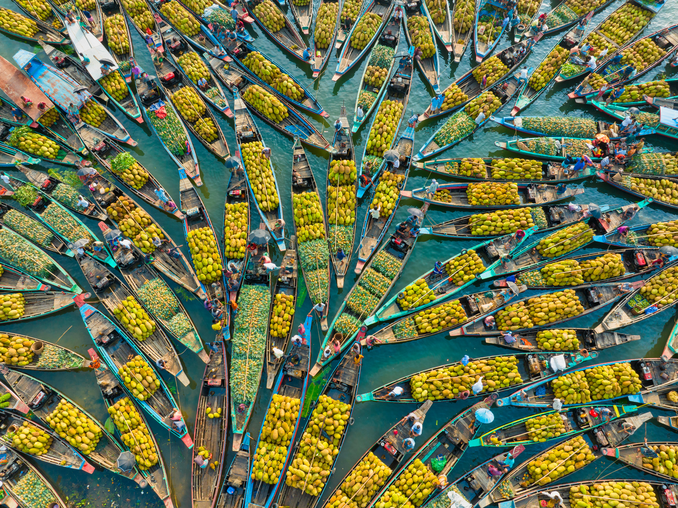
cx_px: 339
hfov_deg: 71.6
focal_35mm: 24
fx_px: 470
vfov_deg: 56.8
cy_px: 254
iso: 100
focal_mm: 12.29
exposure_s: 1/100
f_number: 5.6
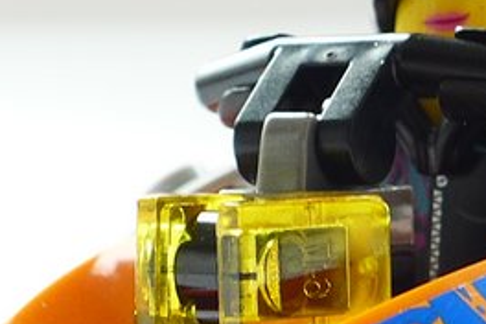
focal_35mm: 286
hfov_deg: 7.2
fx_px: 3861
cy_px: 302
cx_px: 490
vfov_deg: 4.8
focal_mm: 9.8
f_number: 3.5
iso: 100
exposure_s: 1/25
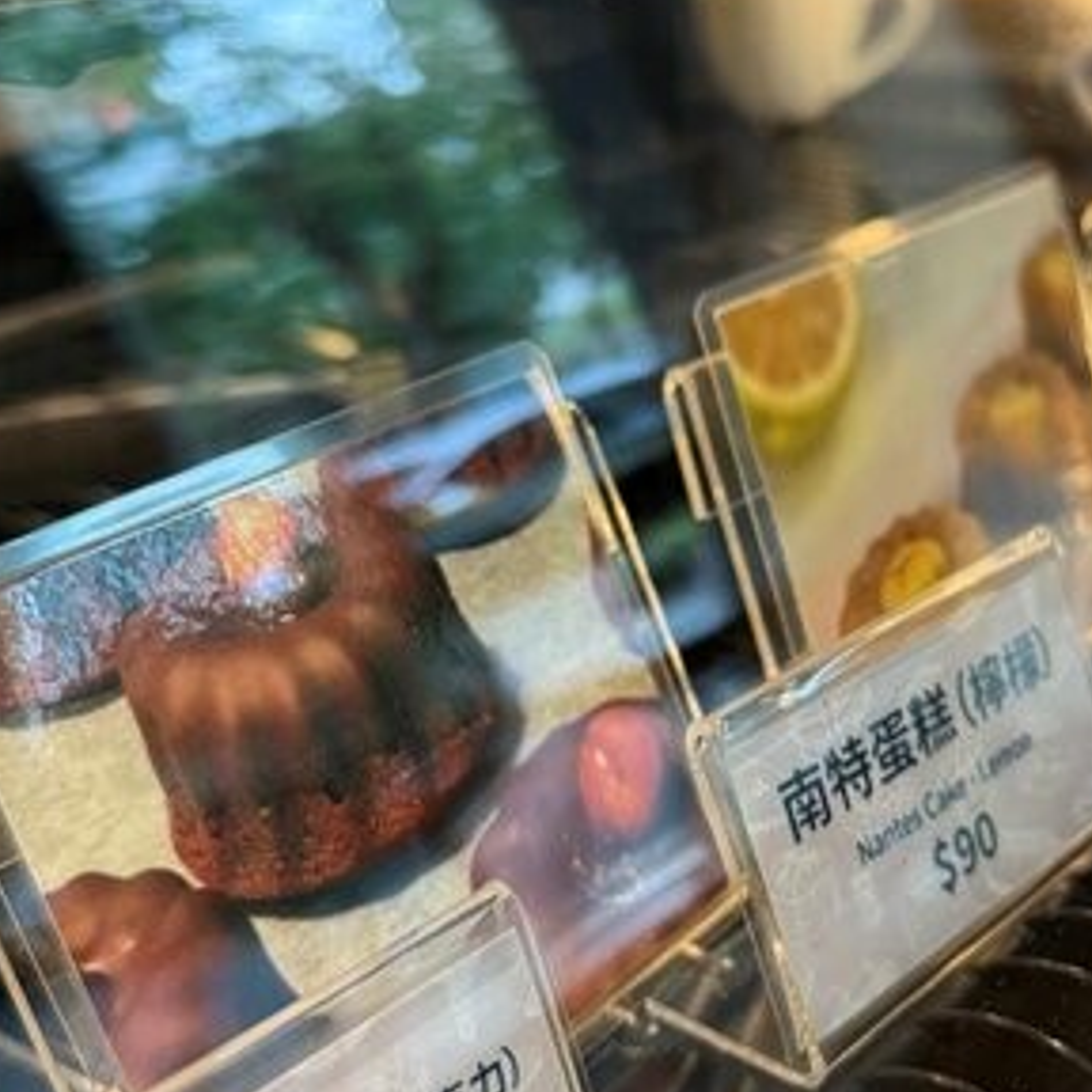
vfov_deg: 32.2
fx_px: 1892
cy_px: 592
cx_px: 781
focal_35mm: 53
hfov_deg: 31.8
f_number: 1.78
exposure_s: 1/60
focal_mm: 6.76
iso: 500
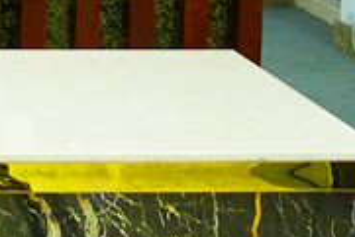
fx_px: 1046
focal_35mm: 106
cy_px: -218
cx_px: -177
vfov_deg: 11.7
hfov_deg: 17.4
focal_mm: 5.1
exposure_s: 1/20
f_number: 2
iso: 400
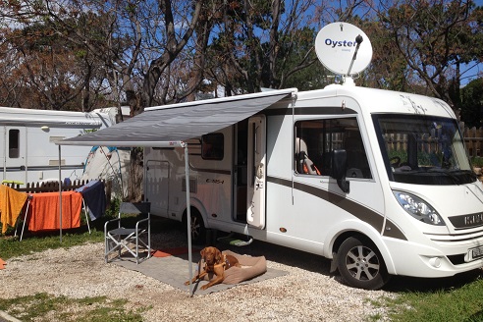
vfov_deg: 35.9
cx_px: 241
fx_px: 496
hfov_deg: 51.9
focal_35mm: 37
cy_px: 149
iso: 50
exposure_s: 1/3460
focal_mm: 4.28
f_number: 2.4
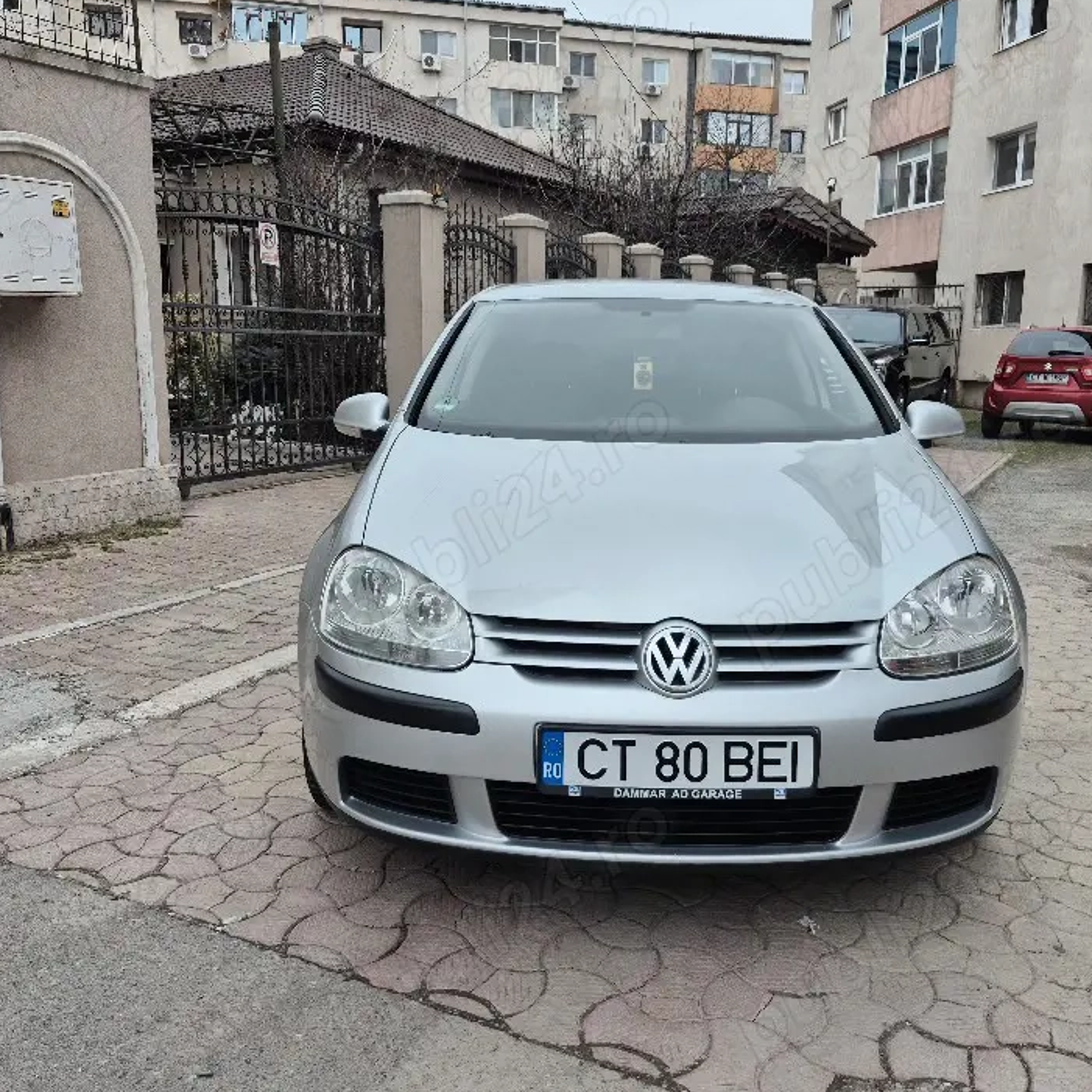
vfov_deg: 55.6
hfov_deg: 55.5
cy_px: 536
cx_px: 604
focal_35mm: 29
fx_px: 1035
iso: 25
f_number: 1.8
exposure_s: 1/182
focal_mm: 5.4
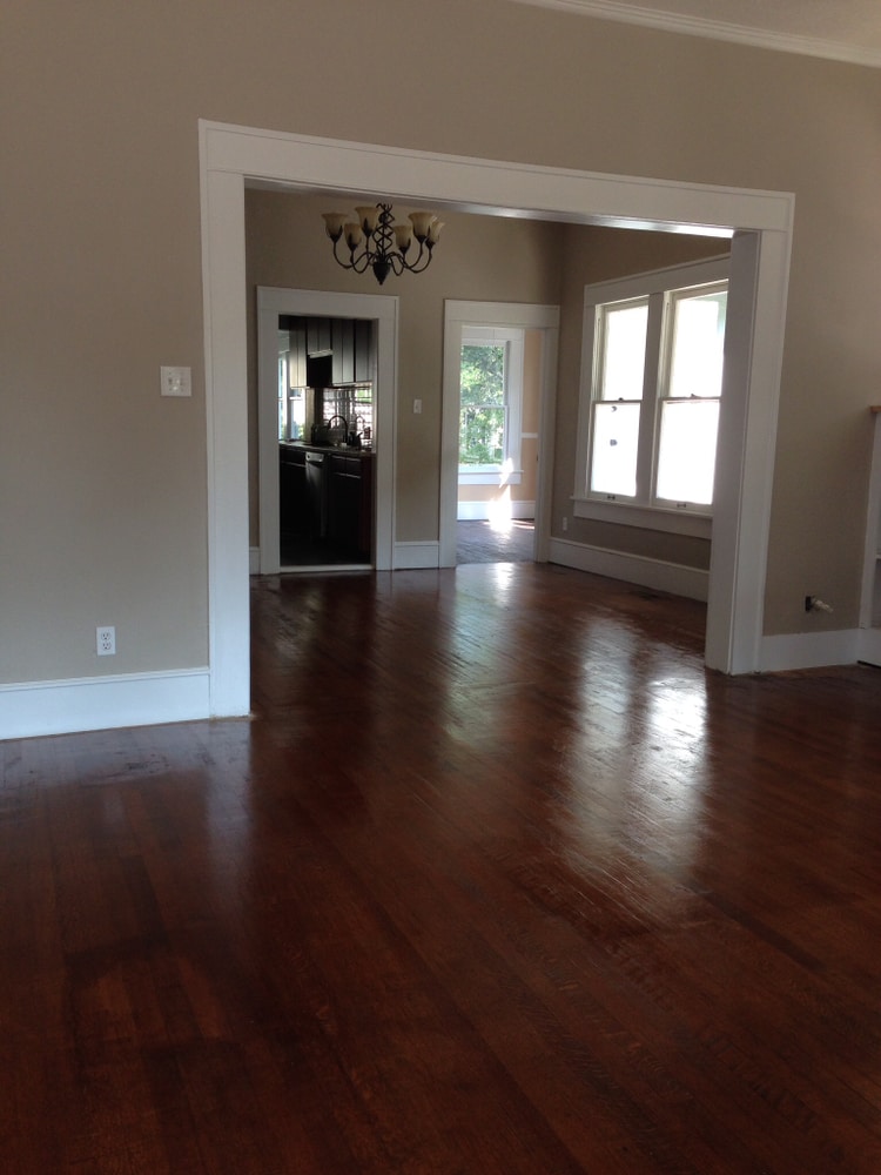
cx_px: 440
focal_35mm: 33
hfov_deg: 42.9
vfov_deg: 55.4
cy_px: 588
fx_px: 1120
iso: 80
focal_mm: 4.12
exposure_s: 1/120
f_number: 2.4
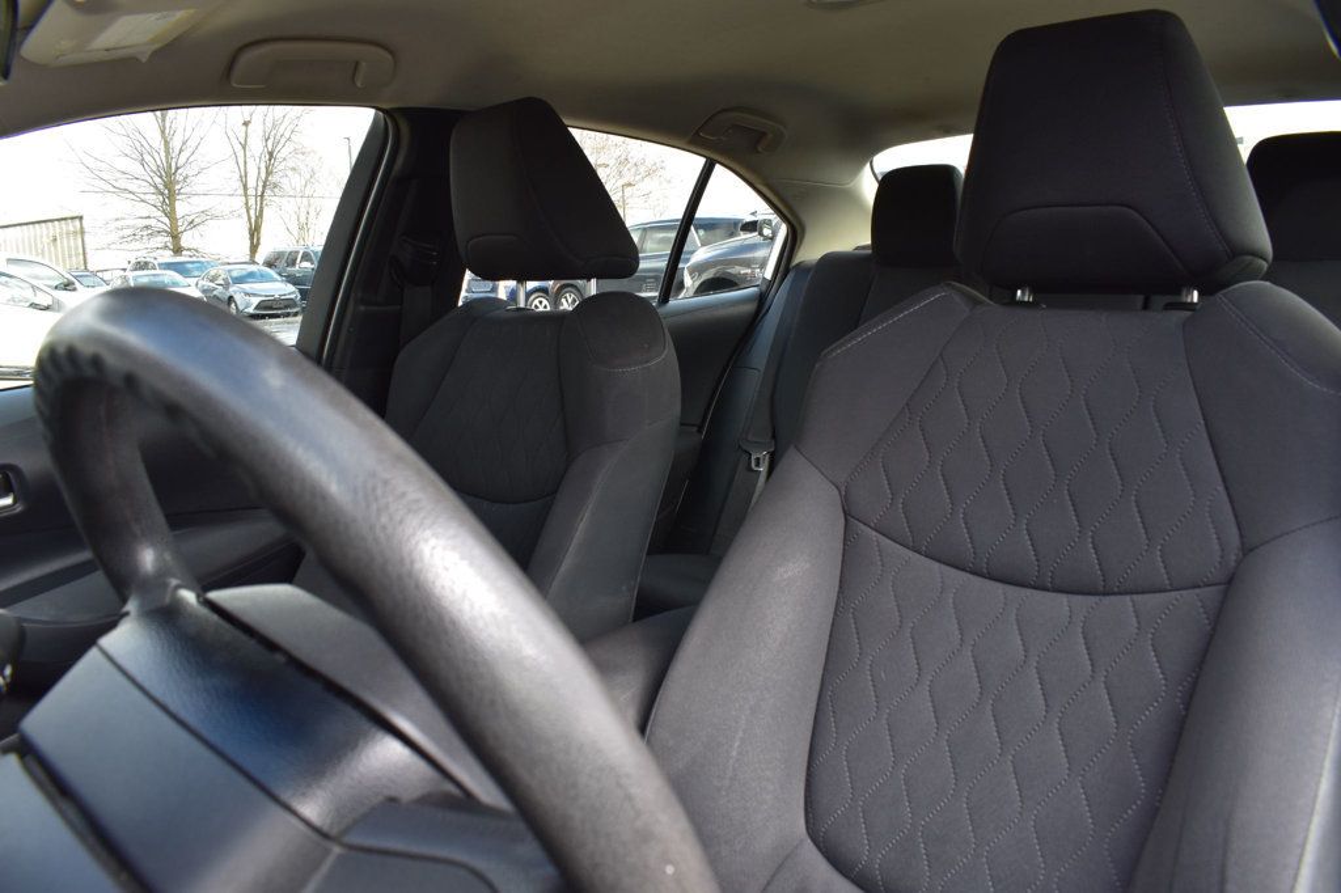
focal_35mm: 27
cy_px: 446
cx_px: 670
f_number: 9
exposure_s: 1/80
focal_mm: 18
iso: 400
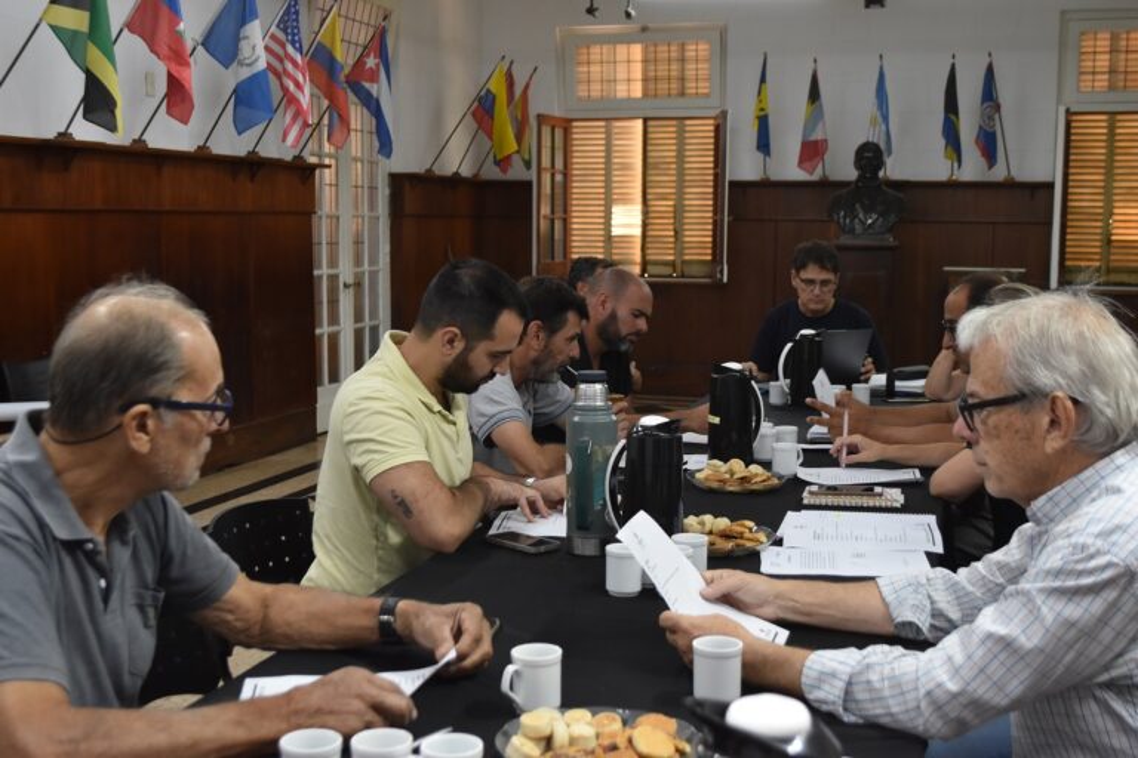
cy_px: 379
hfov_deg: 46.4
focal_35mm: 42
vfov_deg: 31.9
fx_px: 1328
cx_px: 569
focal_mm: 28
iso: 1400
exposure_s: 1/60
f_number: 4.5
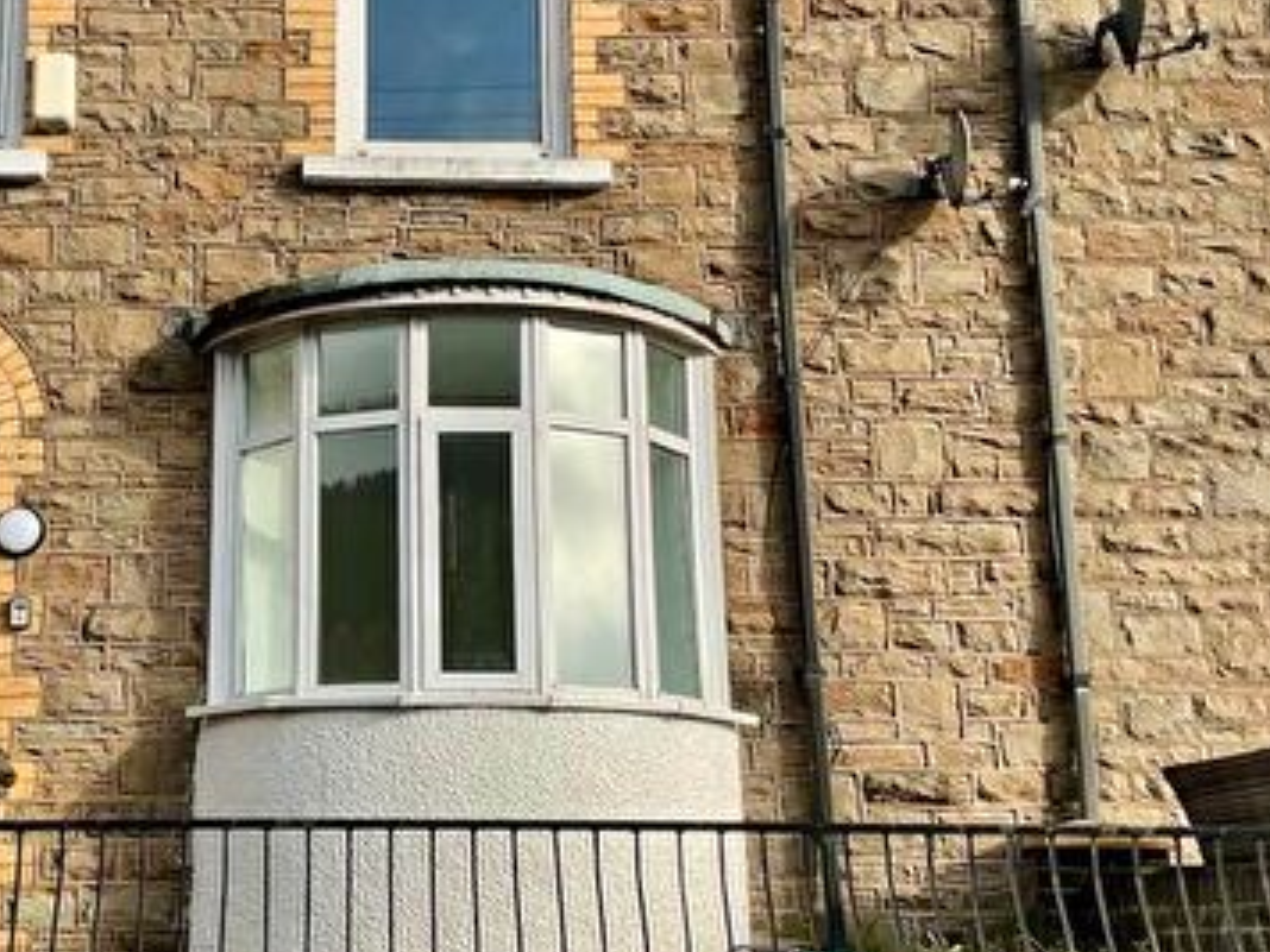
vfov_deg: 25.6
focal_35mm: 57
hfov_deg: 33.2
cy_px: 405
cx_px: 350
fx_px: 2091
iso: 16
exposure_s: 1/1534
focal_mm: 3
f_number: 1.8
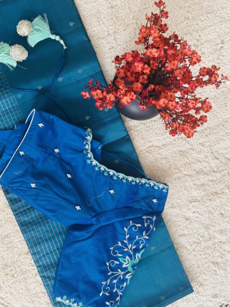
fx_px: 434
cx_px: 115
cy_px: 154
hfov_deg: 29.7
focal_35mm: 49
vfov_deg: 38.9
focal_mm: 6.86
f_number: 1.78
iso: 125
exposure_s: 1/60
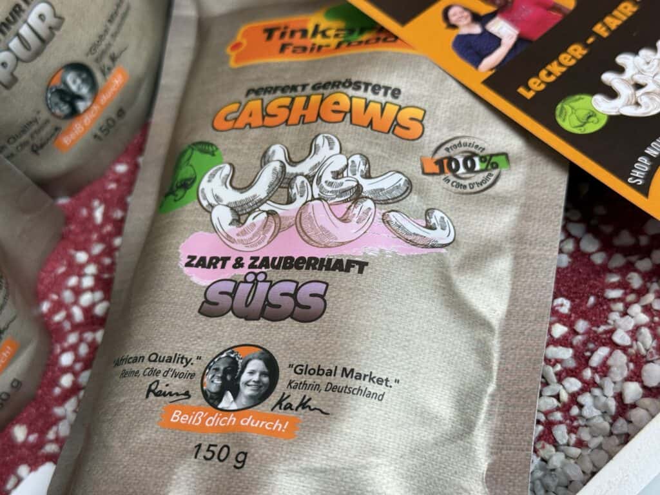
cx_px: 330
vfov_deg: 30.3
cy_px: 248
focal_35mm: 48
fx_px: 915
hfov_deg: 39.7
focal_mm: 6.76
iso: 80
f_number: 1.78
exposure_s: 1/100
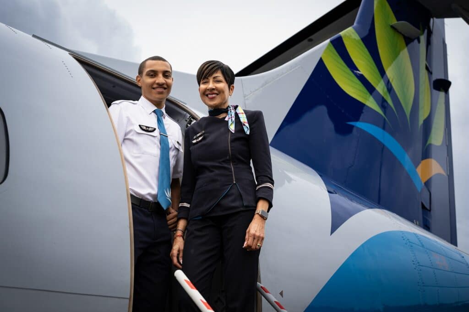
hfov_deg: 43.6
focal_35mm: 45
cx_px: 234
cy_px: 156
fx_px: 586
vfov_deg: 29.8
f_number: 4
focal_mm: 45
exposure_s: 1/500
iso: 100
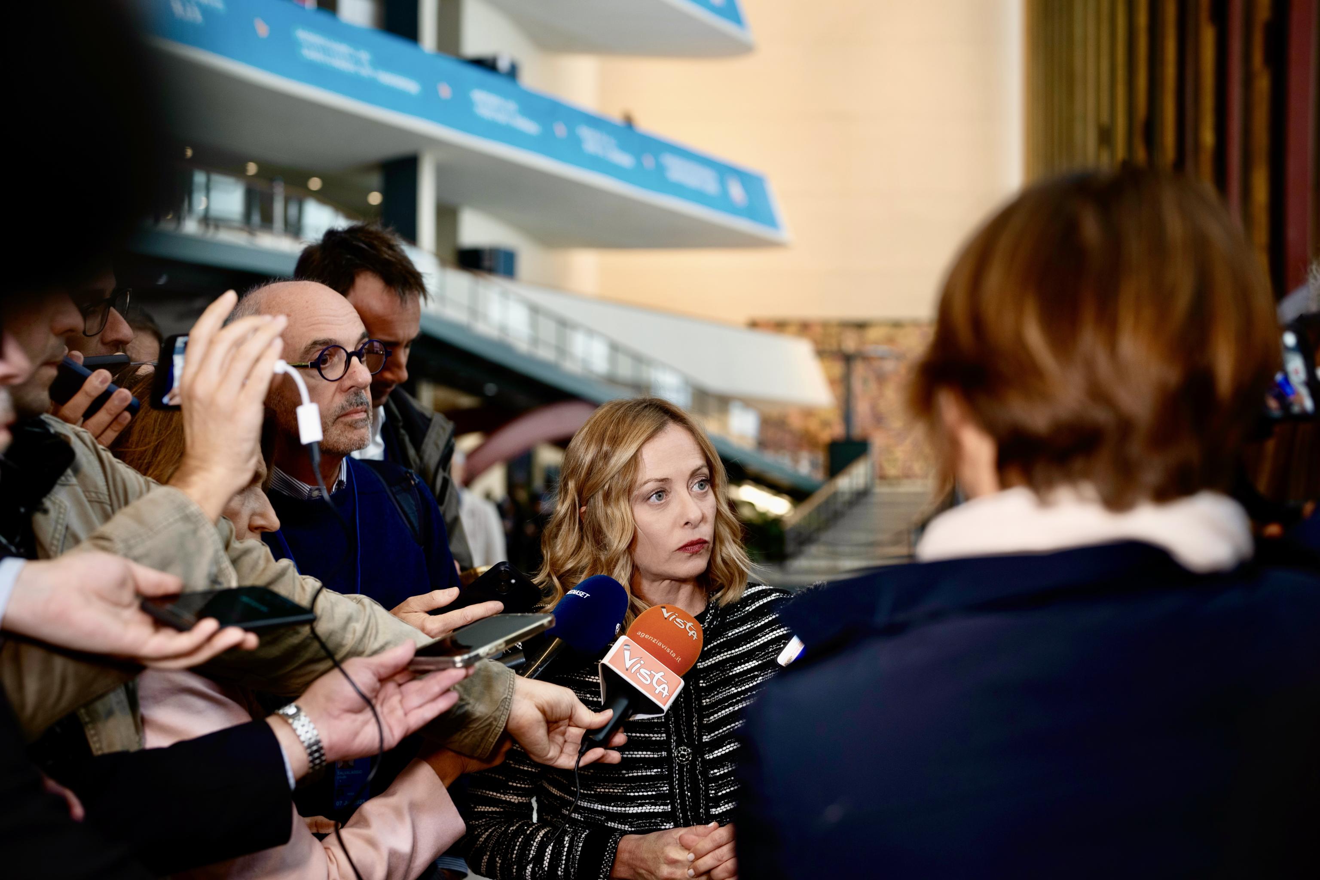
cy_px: 440
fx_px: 1833
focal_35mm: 50
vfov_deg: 27.0
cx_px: 660
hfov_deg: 39.6
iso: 500
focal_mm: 50
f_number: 2.8
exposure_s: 1/100
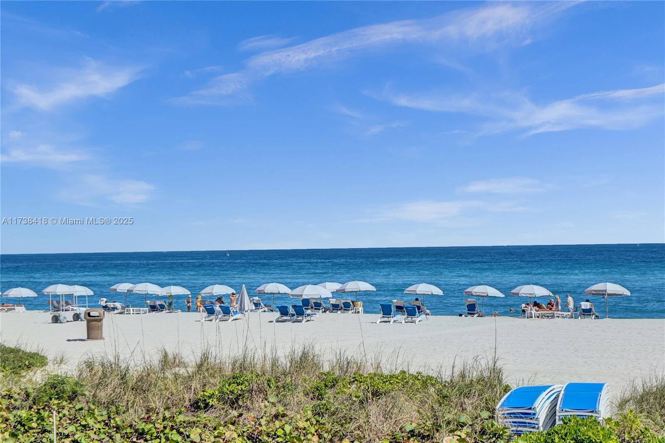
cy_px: 222
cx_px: 332
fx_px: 960
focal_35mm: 52
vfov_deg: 26.0
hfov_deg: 38.2
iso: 125
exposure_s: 1/250
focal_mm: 35
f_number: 11
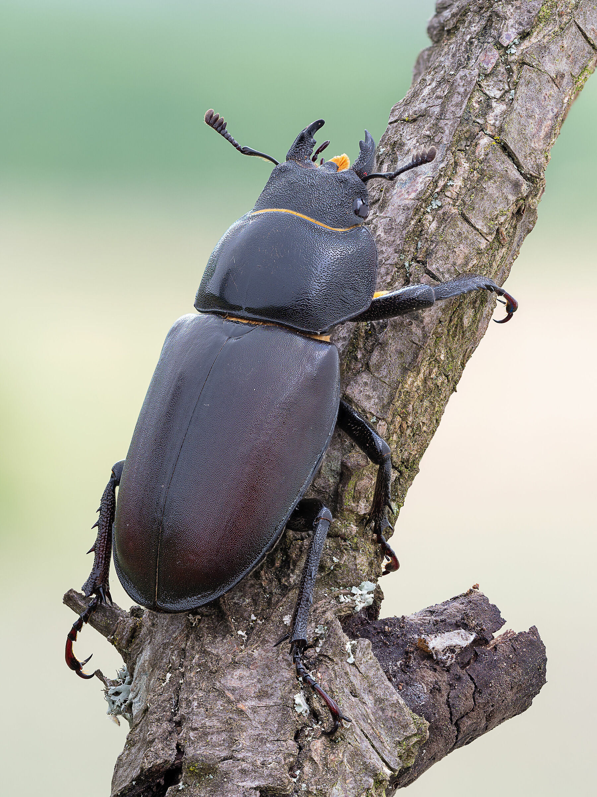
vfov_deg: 16.4
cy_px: 398
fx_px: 2759
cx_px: 298
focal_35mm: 120
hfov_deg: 12.3
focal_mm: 60
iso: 100
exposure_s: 1/8
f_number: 3.5
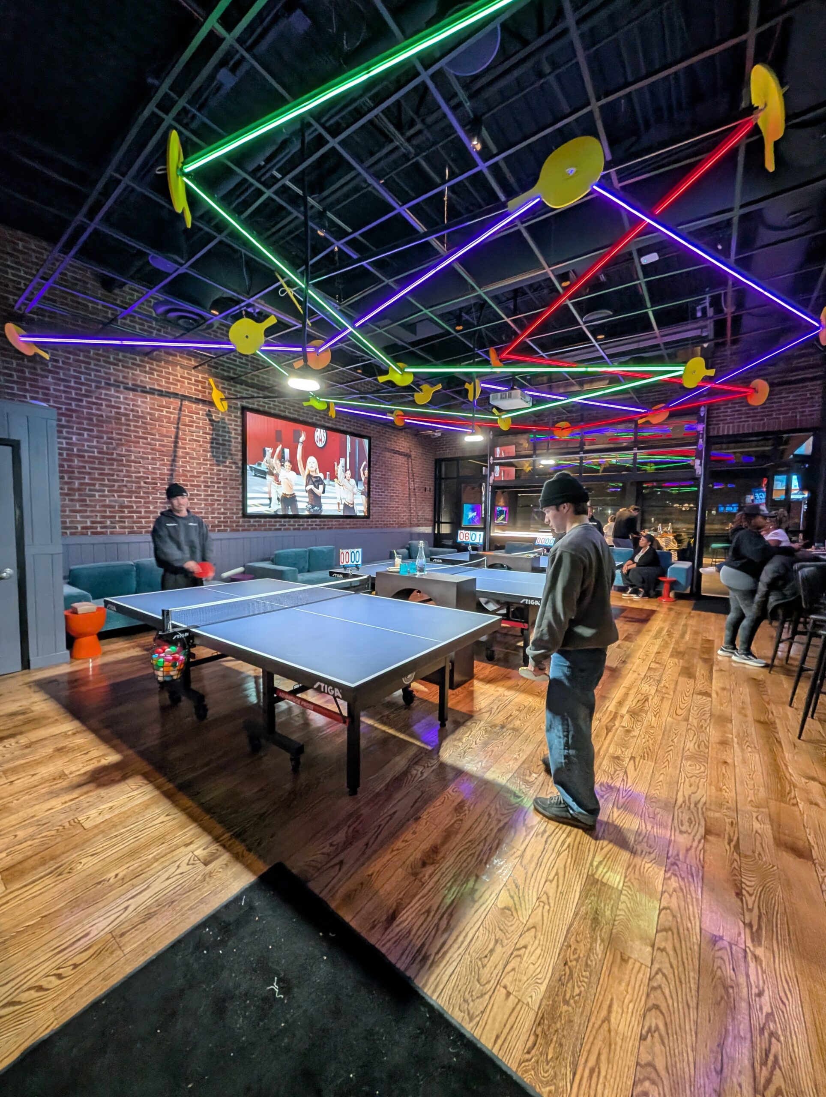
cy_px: 548
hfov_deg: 94.6
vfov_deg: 110.5
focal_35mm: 12
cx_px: 413
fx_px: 381
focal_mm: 2.02
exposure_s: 1/24
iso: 106
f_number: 1.7
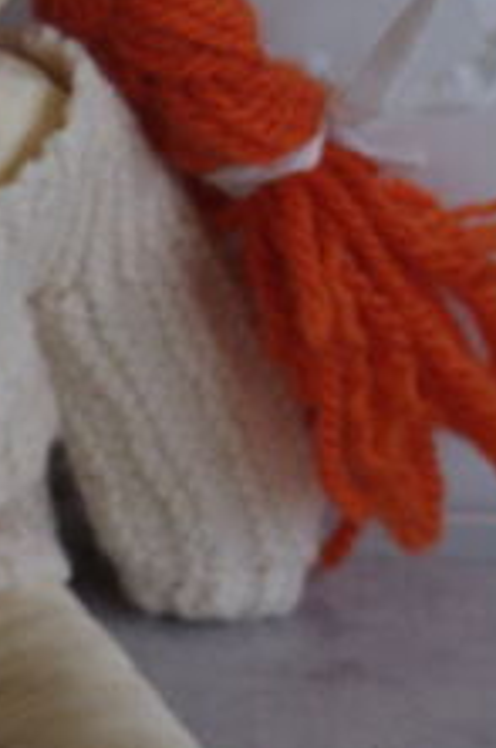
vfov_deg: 11.0
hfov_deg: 7.3
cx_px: -108
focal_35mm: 186
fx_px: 3862
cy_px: 130
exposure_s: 1/125
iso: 400
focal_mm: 37.5
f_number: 5.6
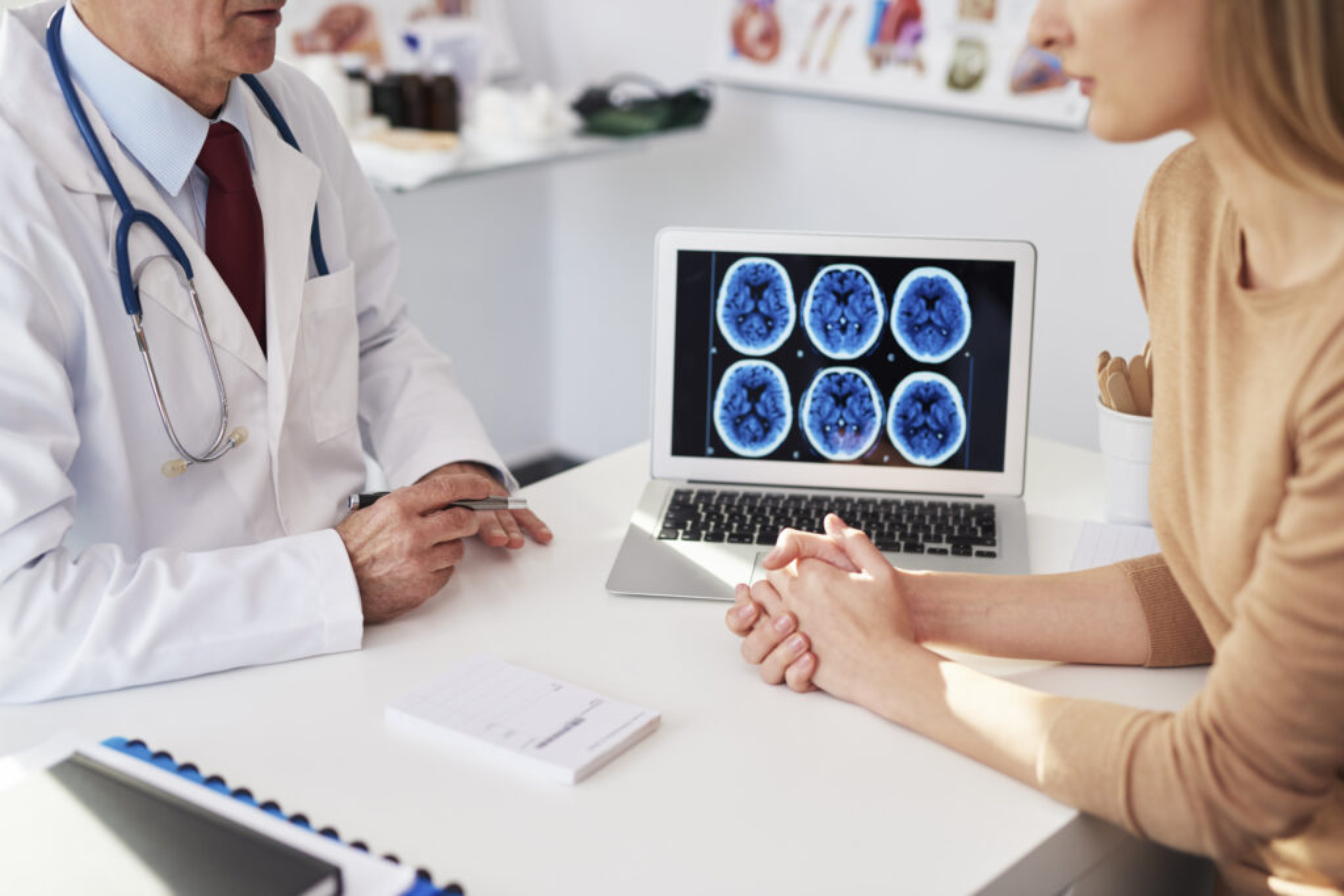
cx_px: 672
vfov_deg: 27.0
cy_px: 448
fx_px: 1867
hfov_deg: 39.6
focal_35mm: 50
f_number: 2.2
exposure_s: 1/320
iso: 200
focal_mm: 50
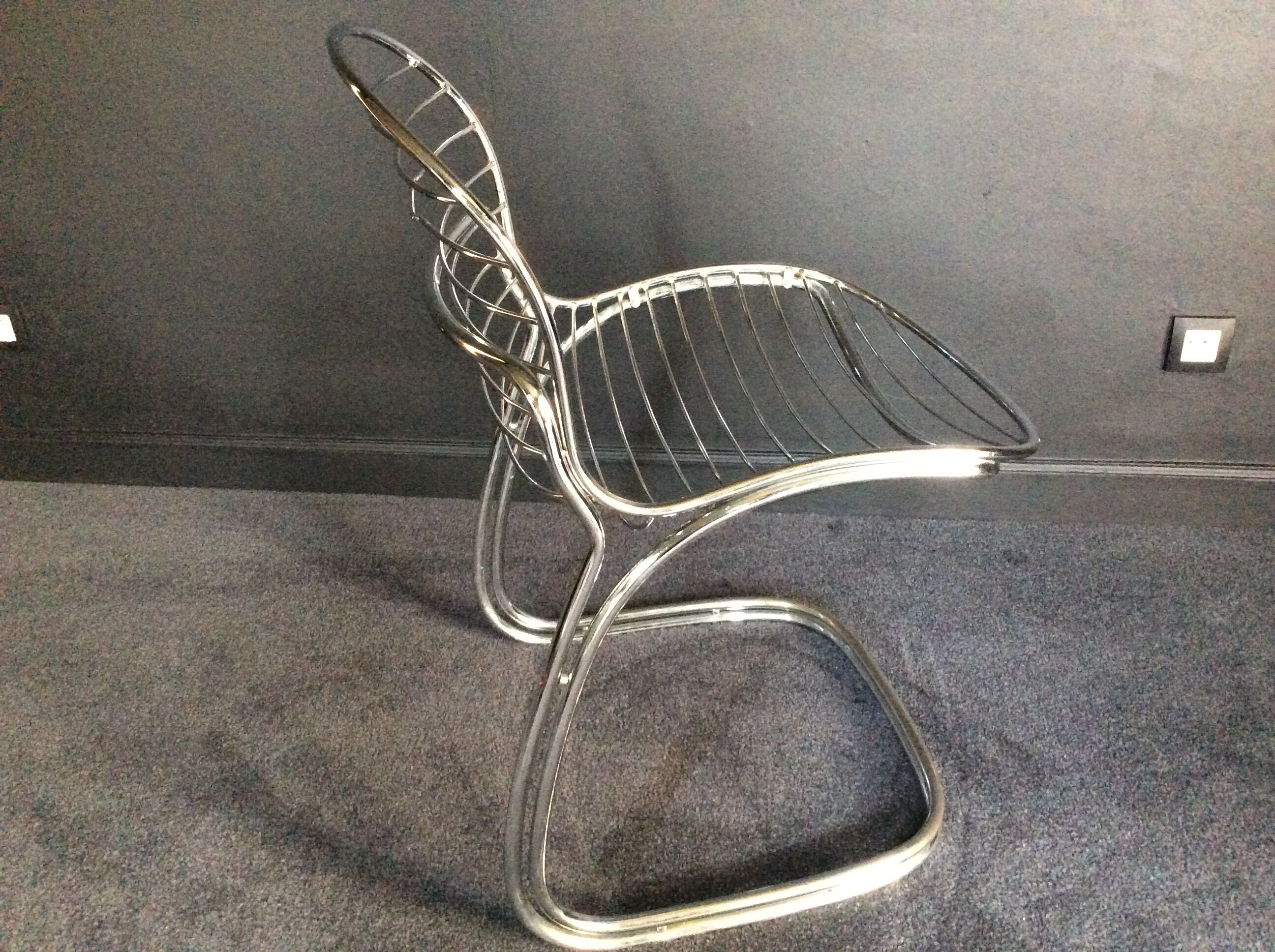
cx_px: 638
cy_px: 476
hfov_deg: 56.9
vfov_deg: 44.1
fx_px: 1177
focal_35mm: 32
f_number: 2.4
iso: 500
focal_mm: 3.3
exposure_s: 1/17
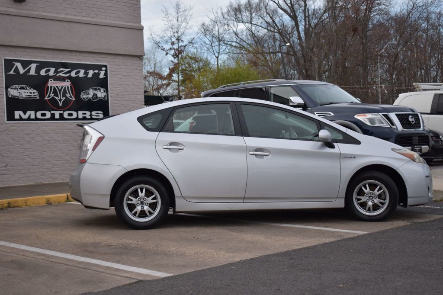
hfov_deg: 35.1
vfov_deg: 23.8
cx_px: 222
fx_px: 701
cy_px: 148
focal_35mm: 57
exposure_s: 1/320
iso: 200
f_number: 4.8
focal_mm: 38
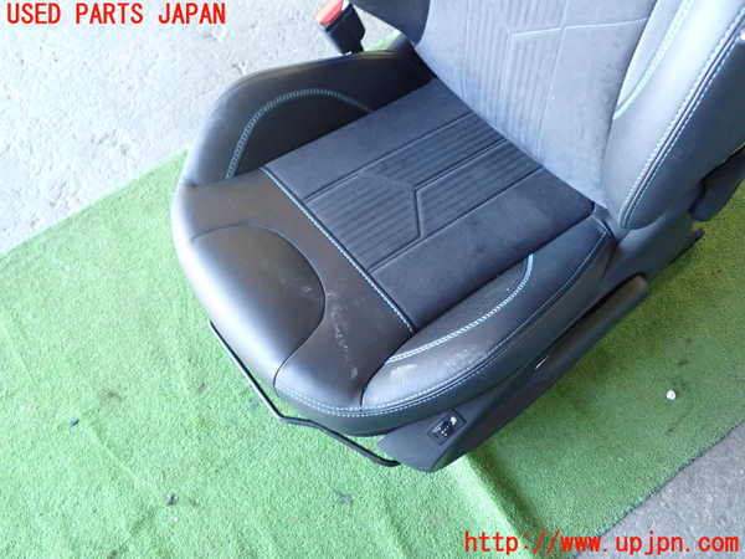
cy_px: 280
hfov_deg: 60.0
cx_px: 372
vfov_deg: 46.8
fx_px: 646
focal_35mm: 30
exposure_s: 1/30
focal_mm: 5.4
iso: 640
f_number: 2.3
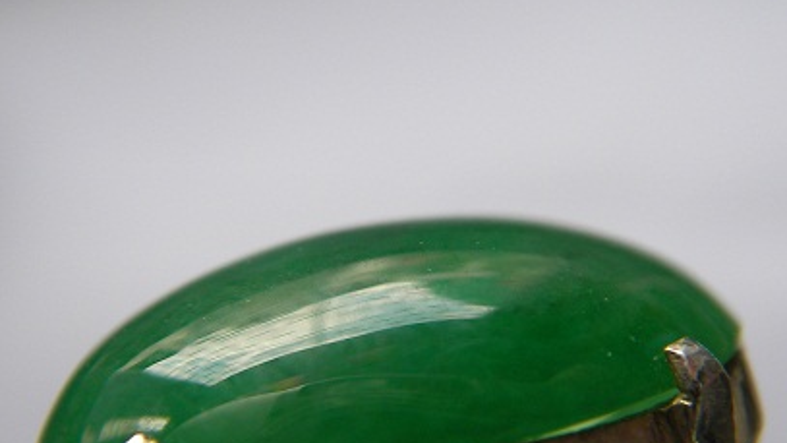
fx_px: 1231
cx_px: 391
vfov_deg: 20.3
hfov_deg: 35.4
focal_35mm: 59
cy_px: 287
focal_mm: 6.3
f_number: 3.3
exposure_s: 1/78
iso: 50
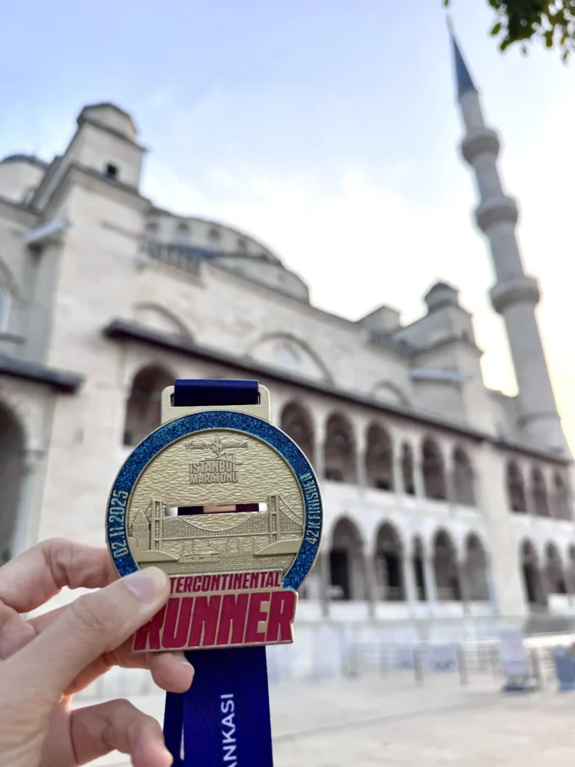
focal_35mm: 24
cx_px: 288
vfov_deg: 71.6
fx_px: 532
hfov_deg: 56.8
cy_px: 384
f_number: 1.78
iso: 80
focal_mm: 6.76
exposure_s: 1/1151
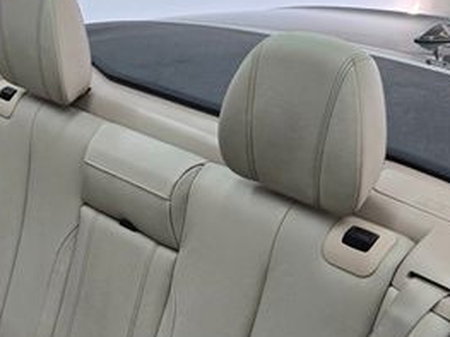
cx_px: 120
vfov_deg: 24.9
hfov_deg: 33.8
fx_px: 728
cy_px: 332
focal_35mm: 56
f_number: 1.8
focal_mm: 5.4
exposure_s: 1/120
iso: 50
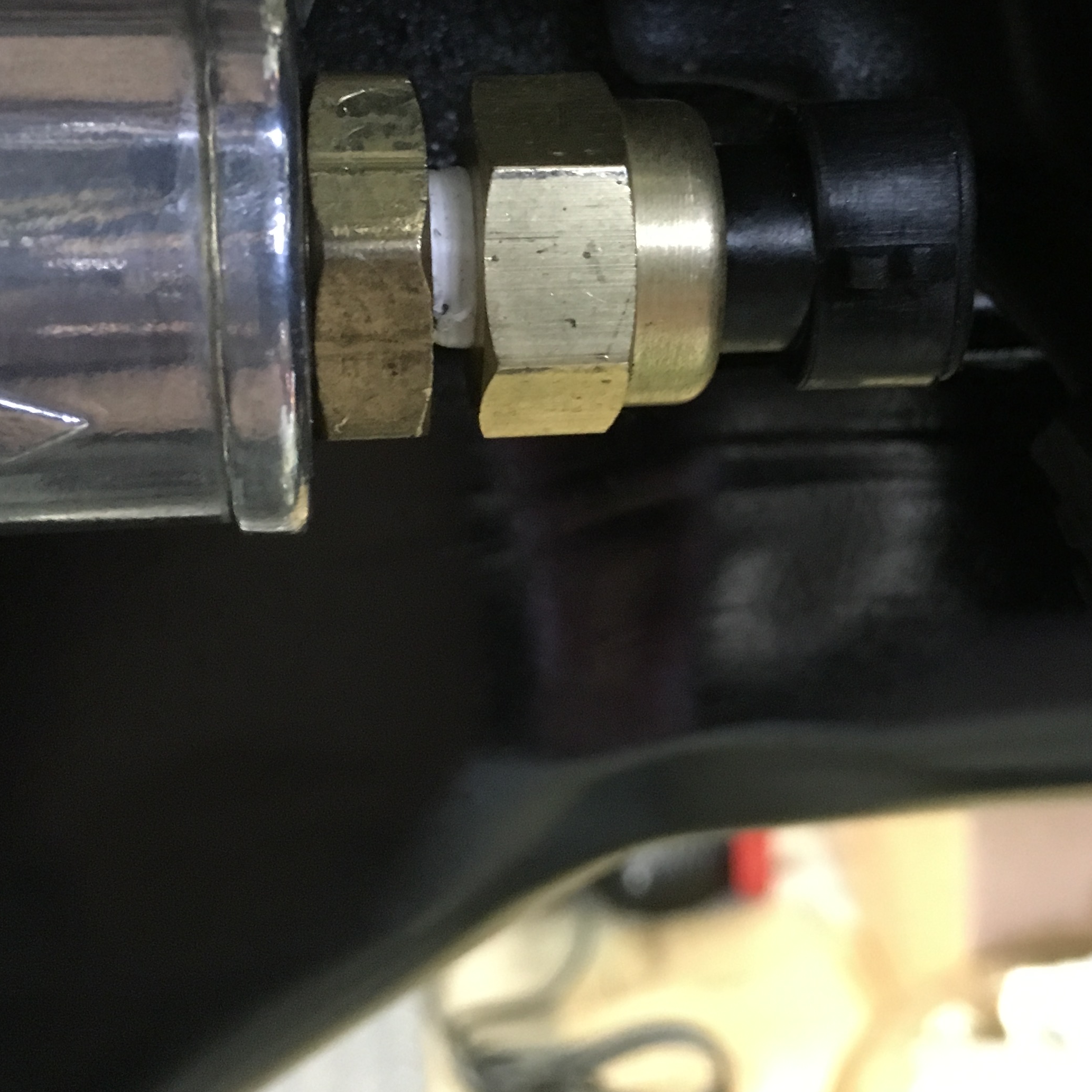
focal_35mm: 50
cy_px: 357
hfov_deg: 33.8
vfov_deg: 33.7
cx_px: 708
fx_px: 1785
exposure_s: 1/15
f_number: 2.2
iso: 400
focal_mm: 4.15
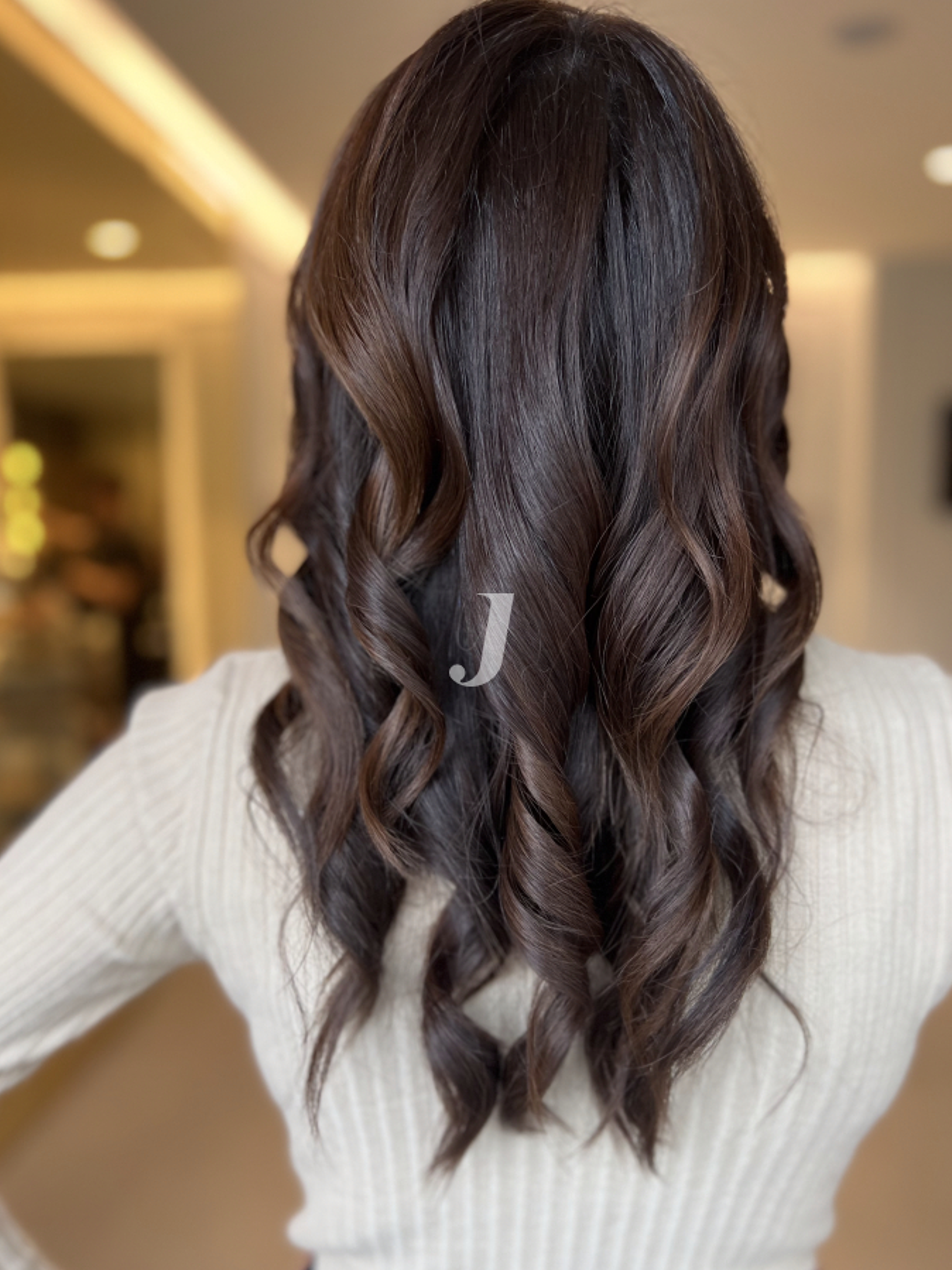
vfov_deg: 65.3
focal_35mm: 27
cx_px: 482
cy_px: 639
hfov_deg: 51.3
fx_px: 990
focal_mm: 5.7
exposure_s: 1/121
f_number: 1.5
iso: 125
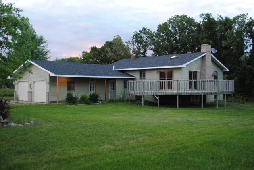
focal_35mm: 36
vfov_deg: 36.9
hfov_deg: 53.1
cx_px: 127
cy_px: 85
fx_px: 254
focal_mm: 24
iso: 250
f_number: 4
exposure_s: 1/30
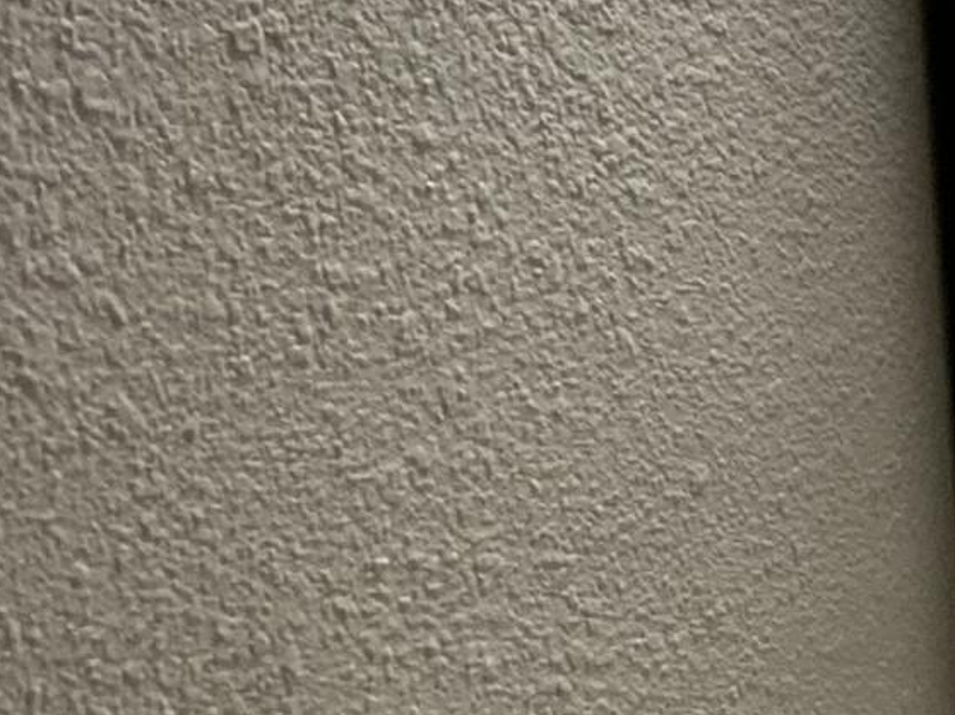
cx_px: 2066
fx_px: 4302
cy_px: 552
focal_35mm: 156
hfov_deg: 11.2
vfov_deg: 9.5
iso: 50
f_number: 1.8
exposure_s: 1/60
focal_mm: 3
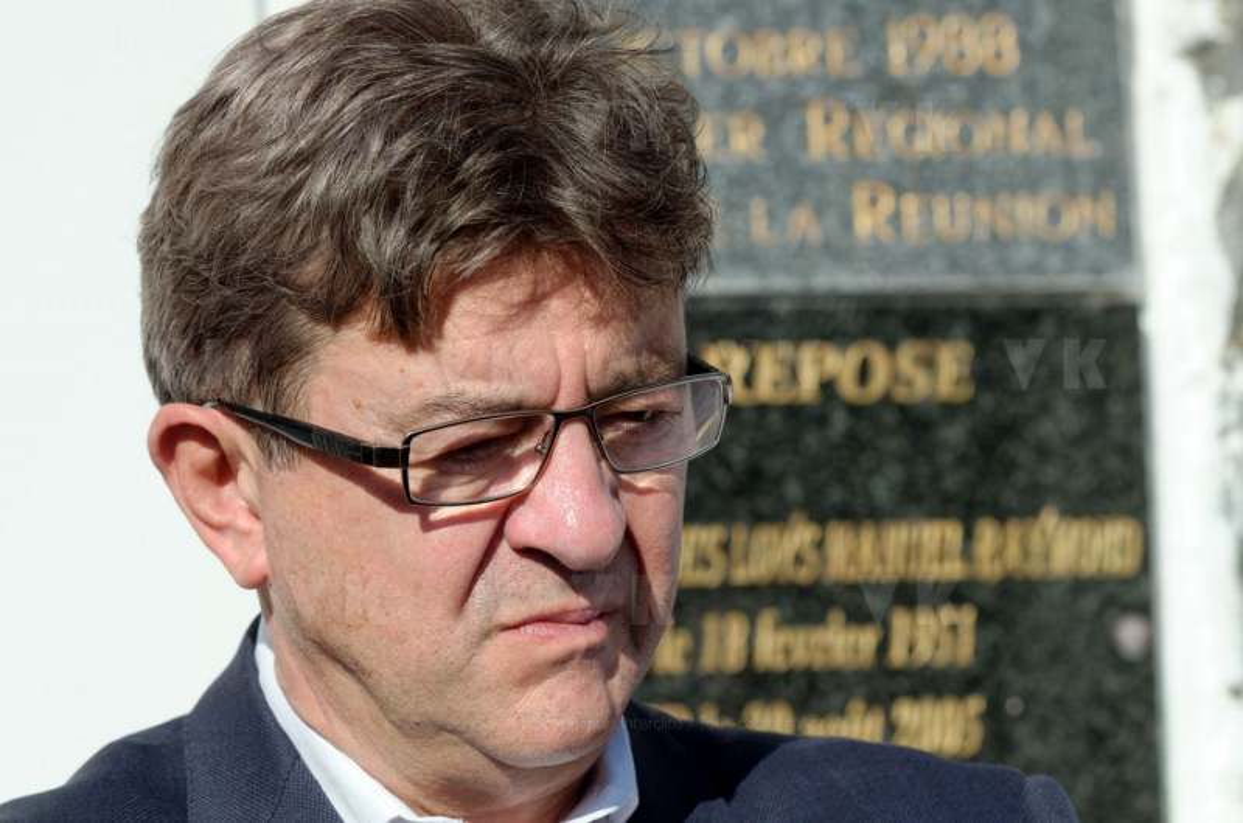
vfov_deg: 5.9
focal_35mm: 232
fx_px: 8012
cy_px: 412
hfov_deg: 8.9
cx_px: 622
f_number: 5.6
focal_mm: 155
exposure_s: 1/1250
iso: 250
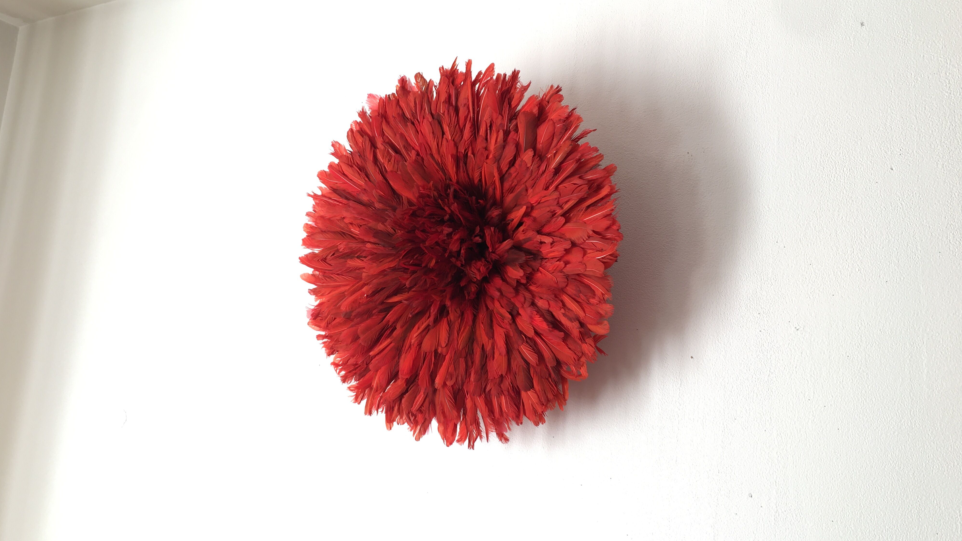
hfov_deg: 61.0
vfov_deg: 36.7
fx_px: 816
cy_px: 267
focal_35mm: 32
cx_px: 483
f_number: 2.2
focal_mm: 4.15
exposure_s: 1/33
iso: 25
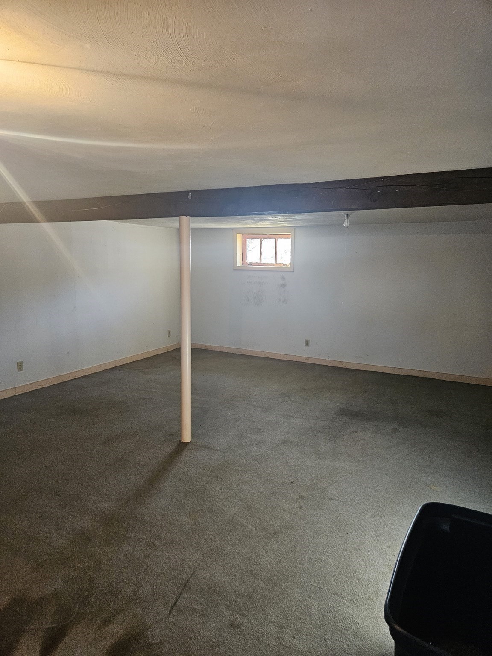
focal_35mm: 23
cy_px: 328
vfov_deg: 73.9
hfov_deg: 58.9
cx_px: 246
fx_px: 436
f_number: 1.8
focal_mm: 5.4
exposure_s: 1/120
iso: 640
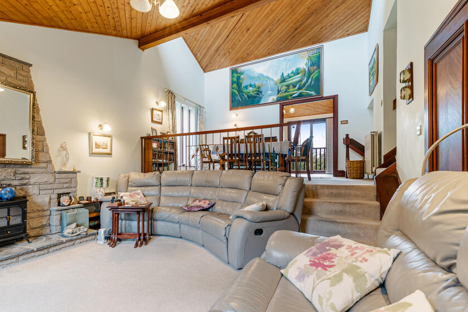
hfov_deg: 92.5
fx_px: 221
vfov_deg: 70.4
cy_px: 167
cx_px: 197
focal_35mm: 17
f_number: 8
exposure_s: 1/60
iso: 320
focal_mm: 14
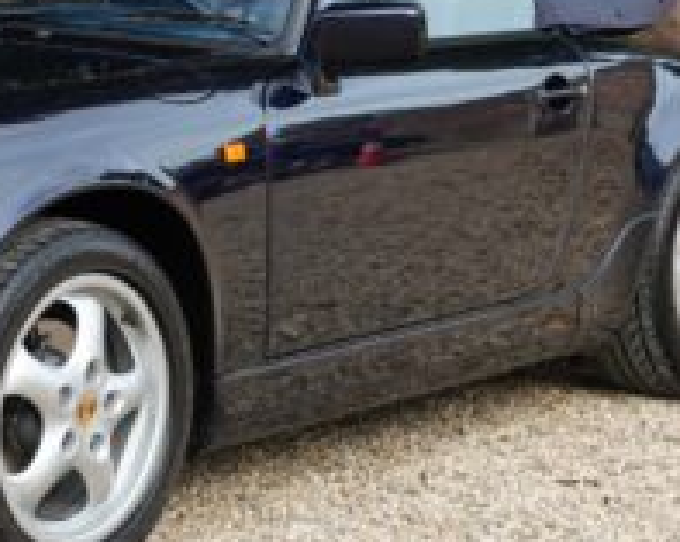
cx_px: 3
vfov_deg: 10.2
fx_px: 3012
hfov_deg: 12.7
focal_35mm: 150
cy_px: 86
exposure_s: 1/60
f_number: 5.6
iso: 100
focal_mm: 52.3
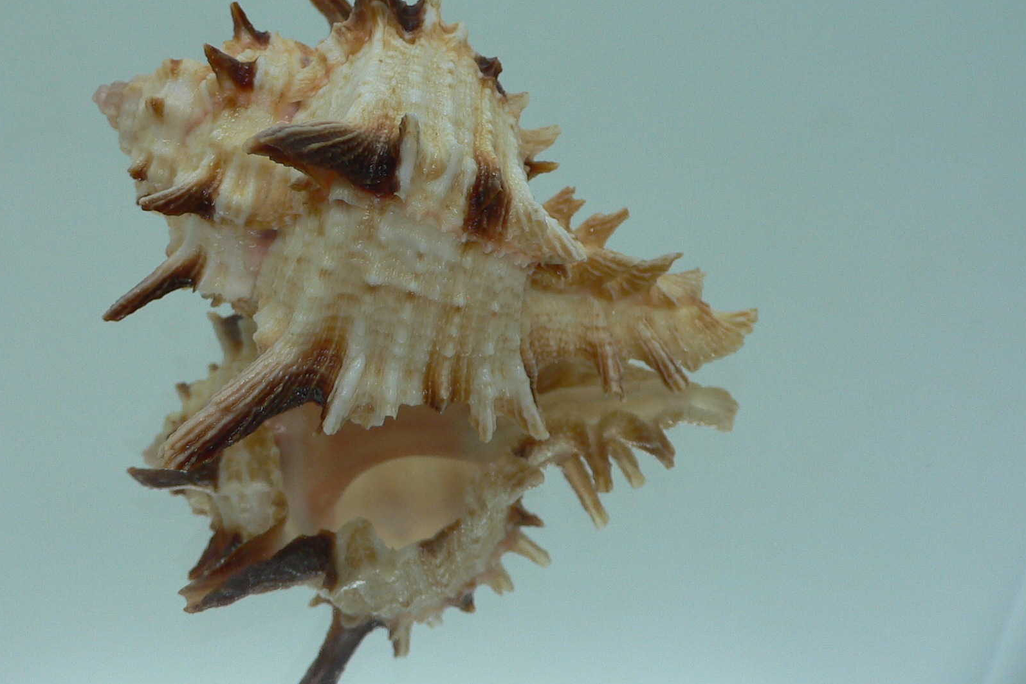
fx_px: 1311
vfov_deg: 29.0
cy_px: 202
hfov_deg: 42.5
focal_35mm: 46
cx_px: 396
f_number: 2.8
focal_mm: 4.6
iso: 80
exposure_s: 1/60
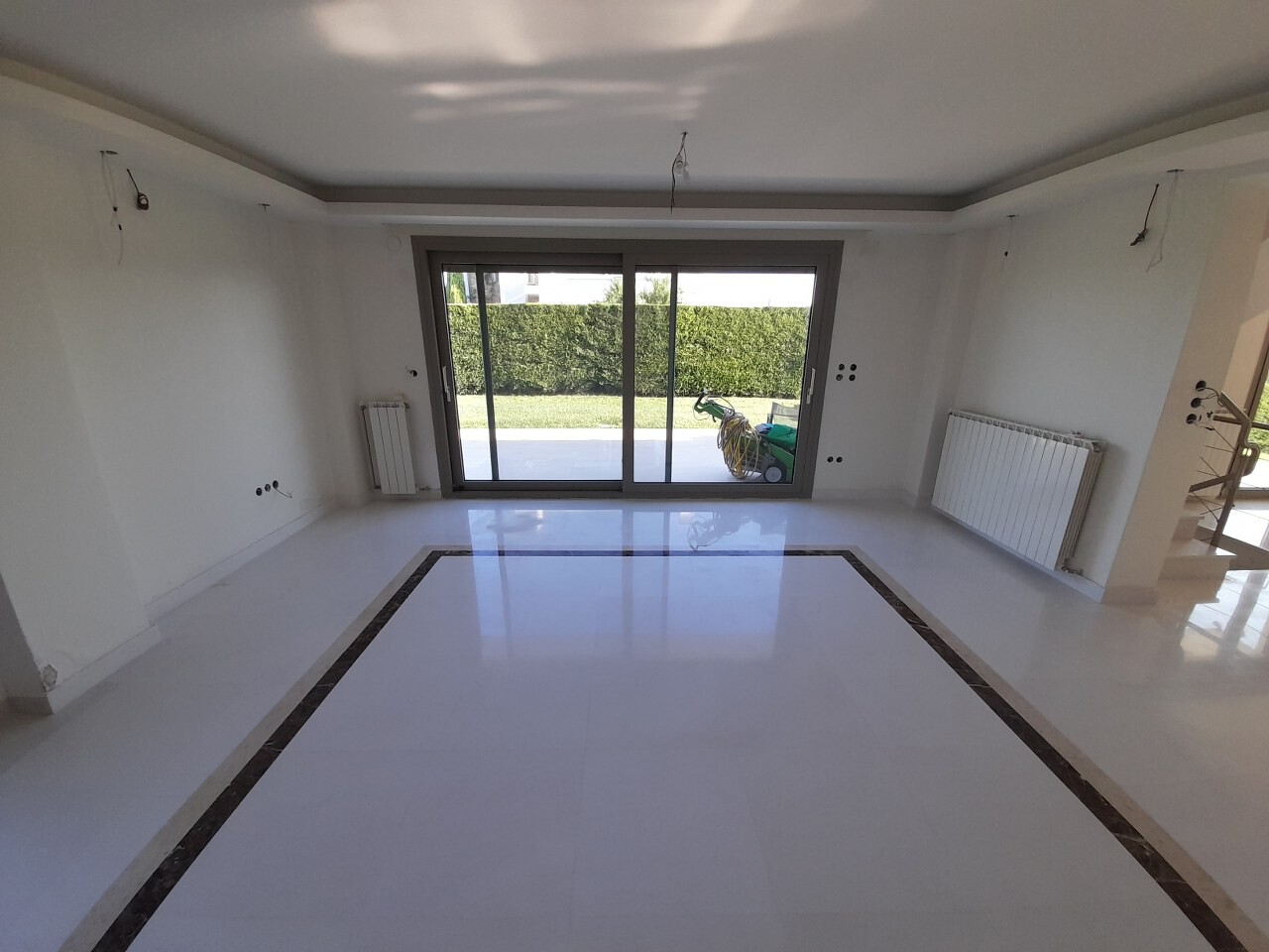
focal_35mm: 13
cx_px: 634
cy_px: 476
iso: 64
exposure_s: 1/100
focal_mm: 1.42
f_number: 2.2
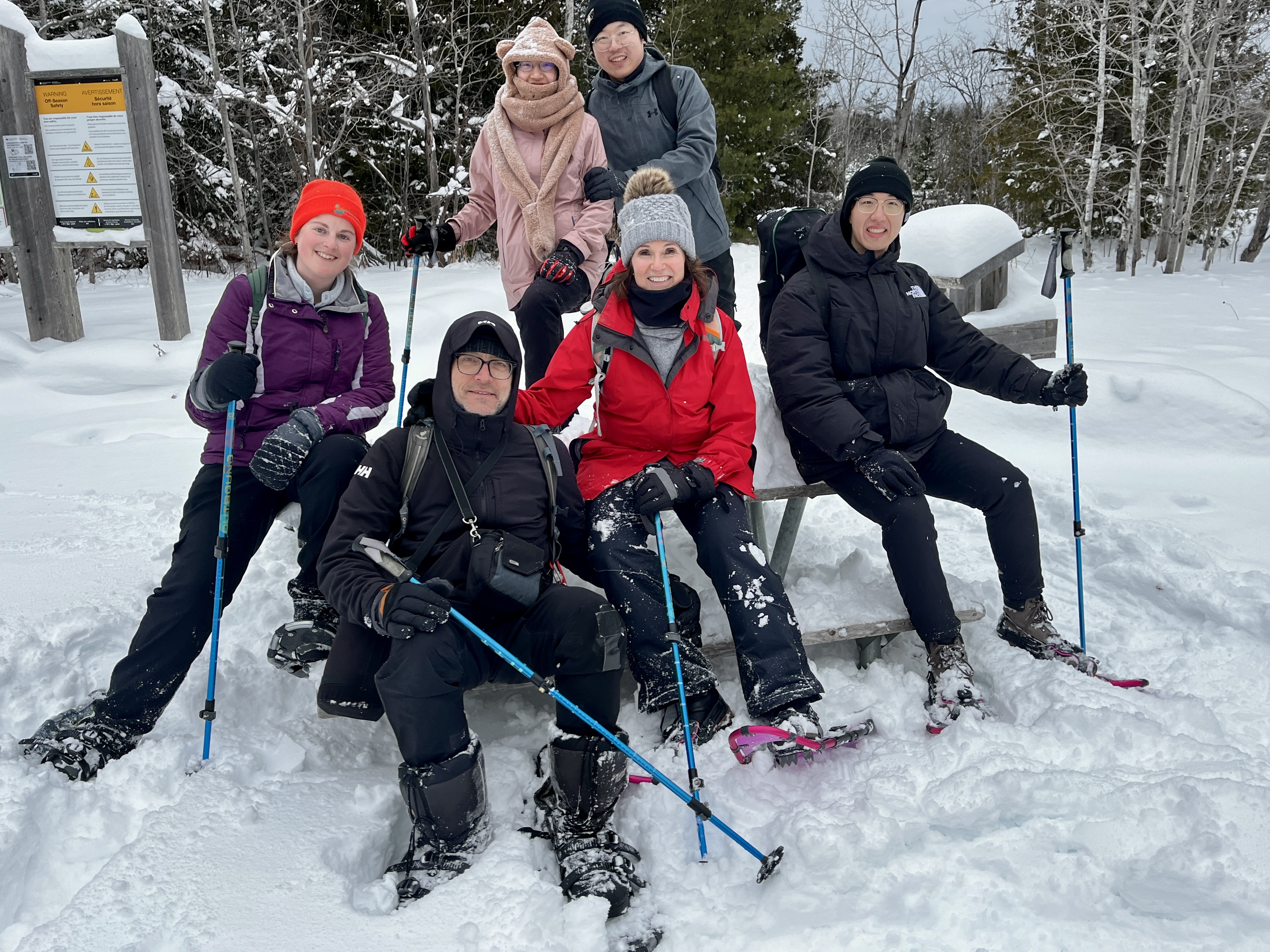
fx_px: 1027
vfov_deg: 49.7
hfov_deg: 63.4
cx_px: 635
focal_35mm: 28
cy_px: 454
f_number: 1.6
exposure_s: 1/608
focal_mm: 5.1
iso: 50
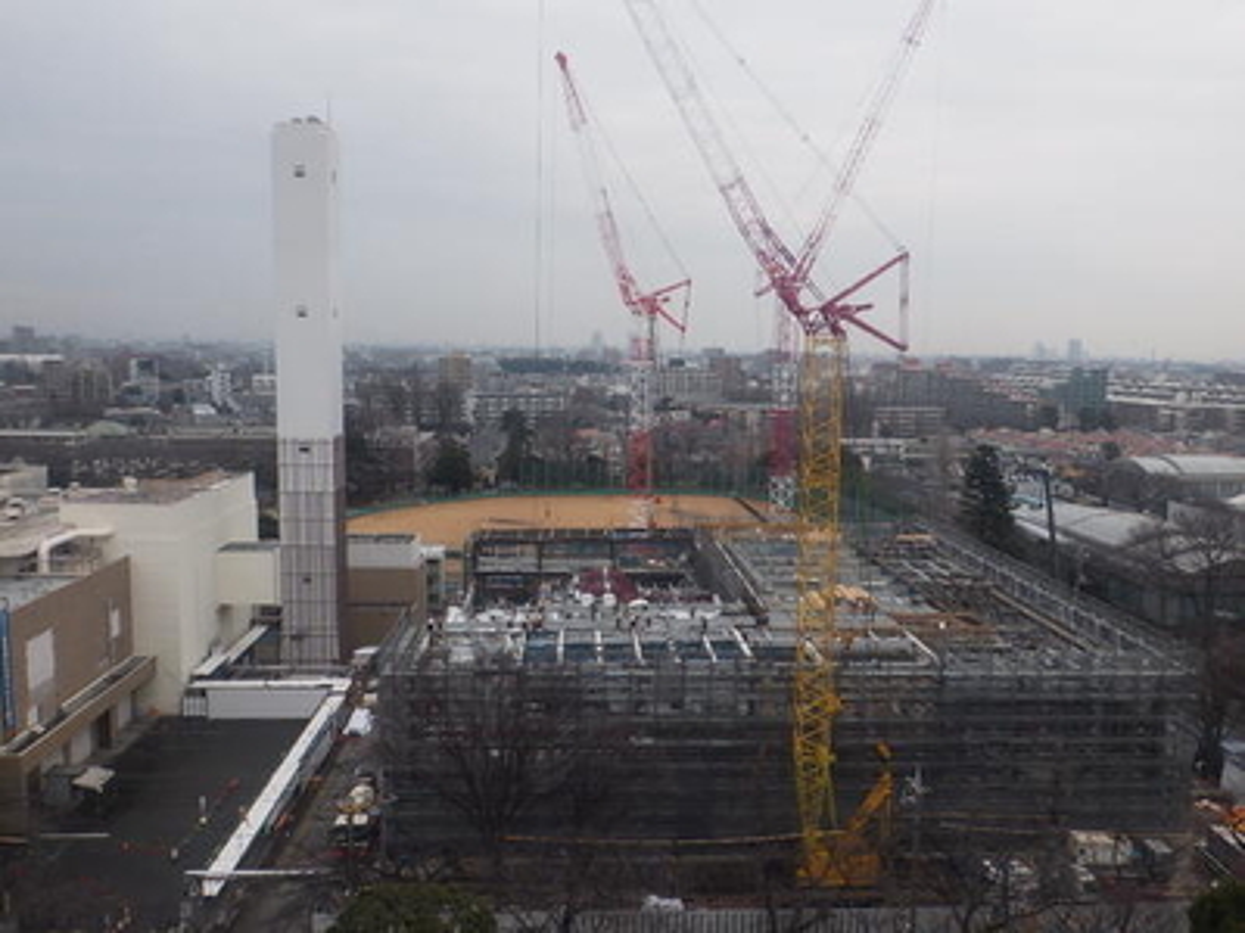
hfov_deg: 63.4
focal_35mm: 28
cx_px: 622
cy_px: 466
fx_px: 1007
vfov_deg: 49.7
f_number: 4.2
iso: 250
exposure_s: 1/200
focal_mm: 5
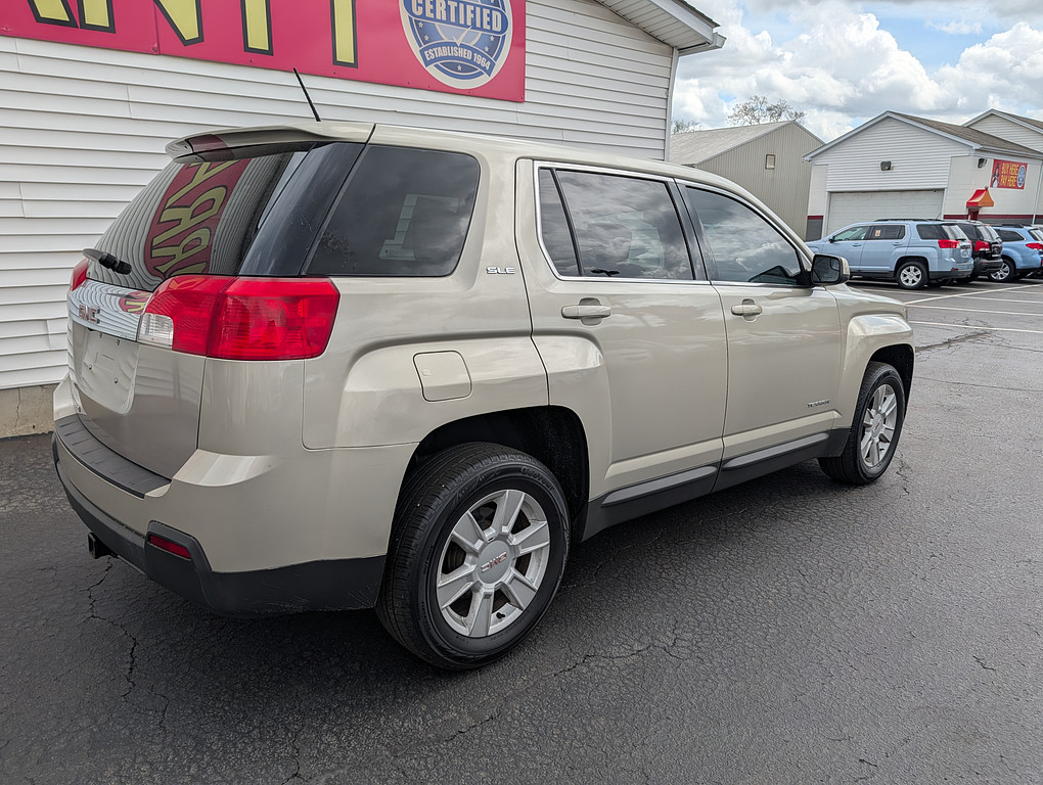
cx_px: 522
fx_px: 724
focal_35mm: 24
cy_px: 392
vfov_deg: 56.9
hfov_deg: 71.5
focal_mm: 6.9
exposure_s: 1/1435
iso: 21
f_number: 1.68
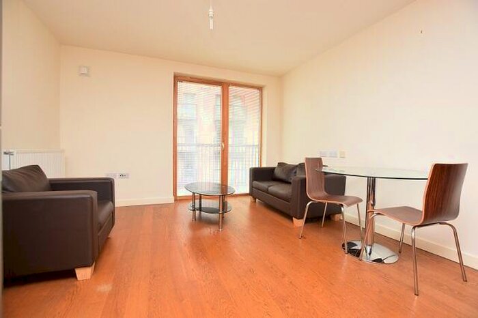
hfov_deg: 100.4
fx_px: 199
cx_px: 239
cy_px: 159
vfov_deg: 77.3
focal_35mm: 15
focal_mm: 10
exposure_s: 1/80
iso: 800
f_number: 4.5
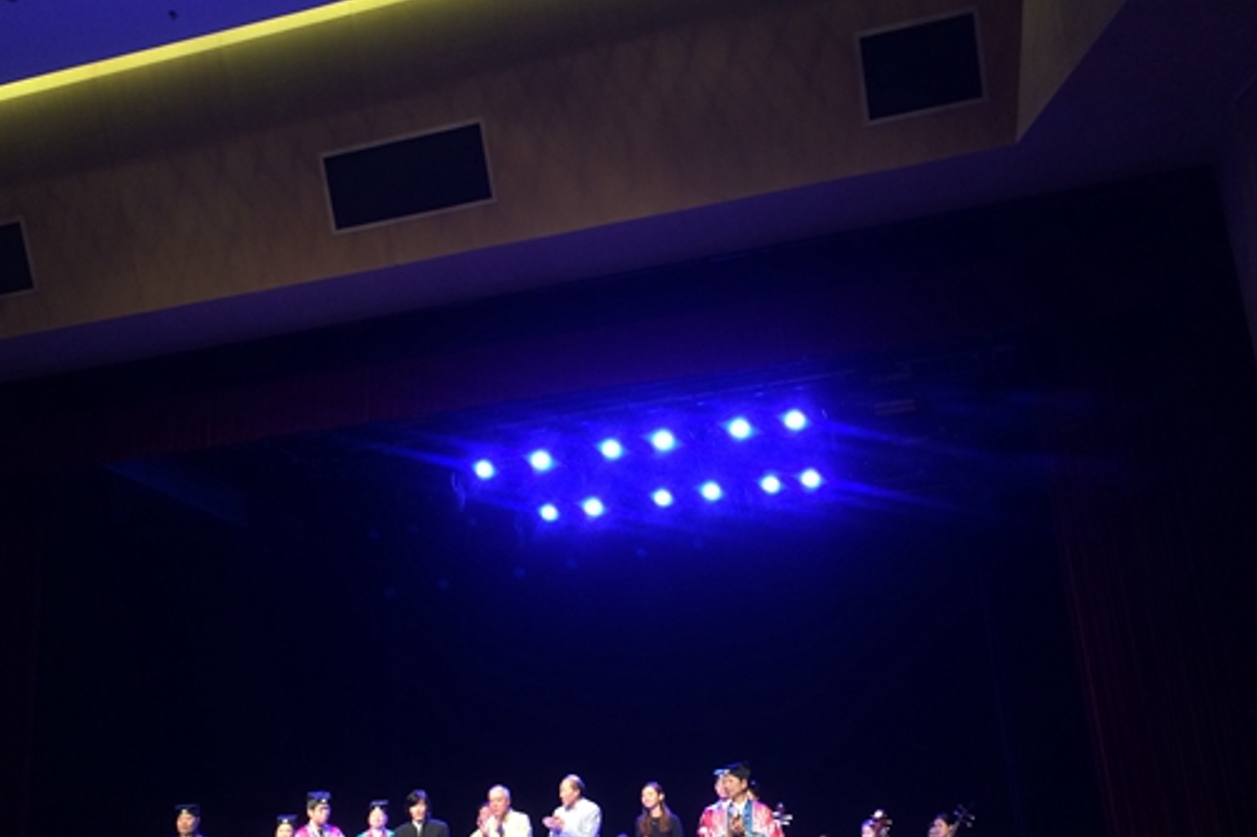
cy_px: 502
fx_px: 1257
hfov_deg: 53.0
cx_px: 552
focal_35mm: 36
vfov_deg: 36.7
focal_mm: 4.15
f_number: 2.2
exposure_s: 1/33
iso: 100
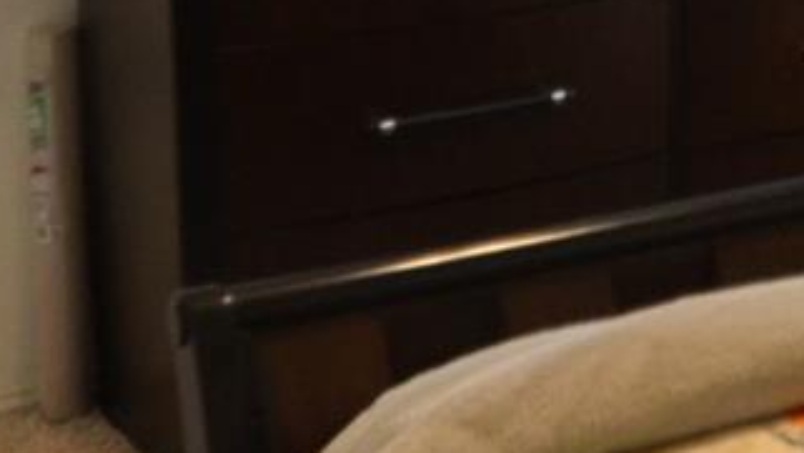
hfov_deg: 20.2
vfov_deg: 11.6
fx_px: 2133
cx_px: 932
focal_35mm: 100
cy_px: -240
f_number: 4
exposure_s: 1/60
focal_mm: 10
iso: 640
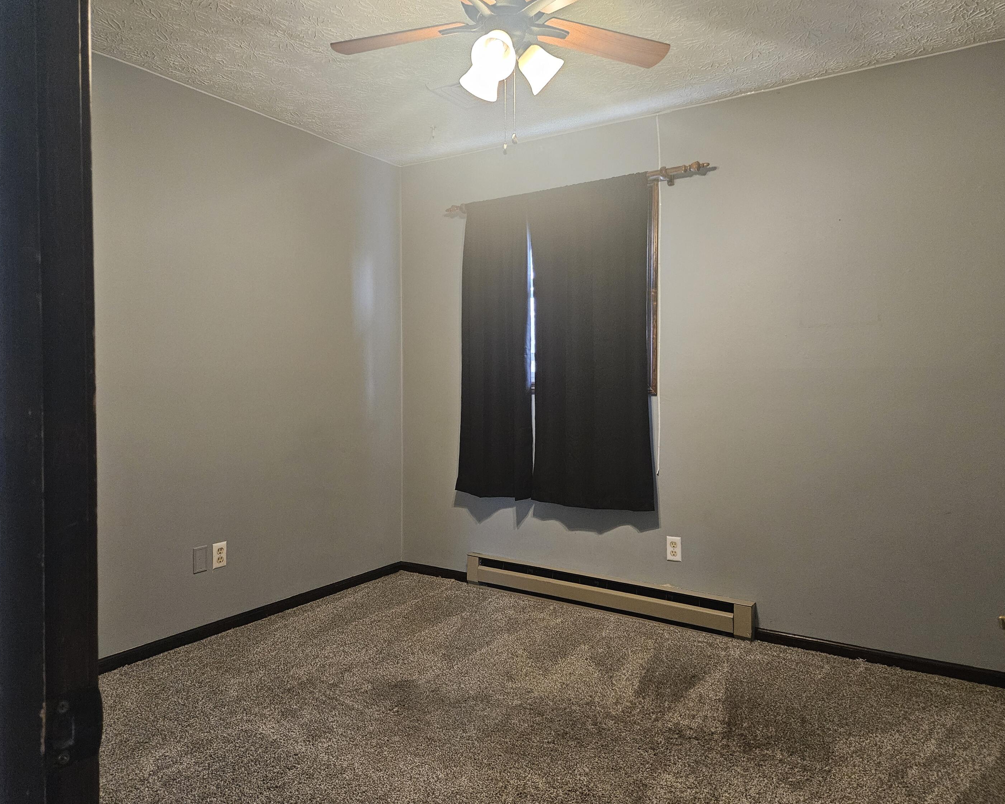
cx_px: 503
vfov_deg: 58.8
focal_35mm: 24
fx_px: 714
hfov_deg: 70.3
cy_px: 402
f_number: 1.8
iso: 800
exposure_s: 1/60
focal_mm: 5.4
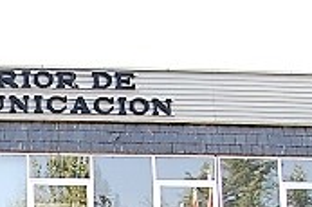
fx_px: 866
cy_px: 370
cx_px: -94
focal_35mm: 100
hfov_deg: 18.9
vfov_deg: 12.5
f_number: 5.6
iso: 400
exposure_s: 1/125
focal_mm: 18
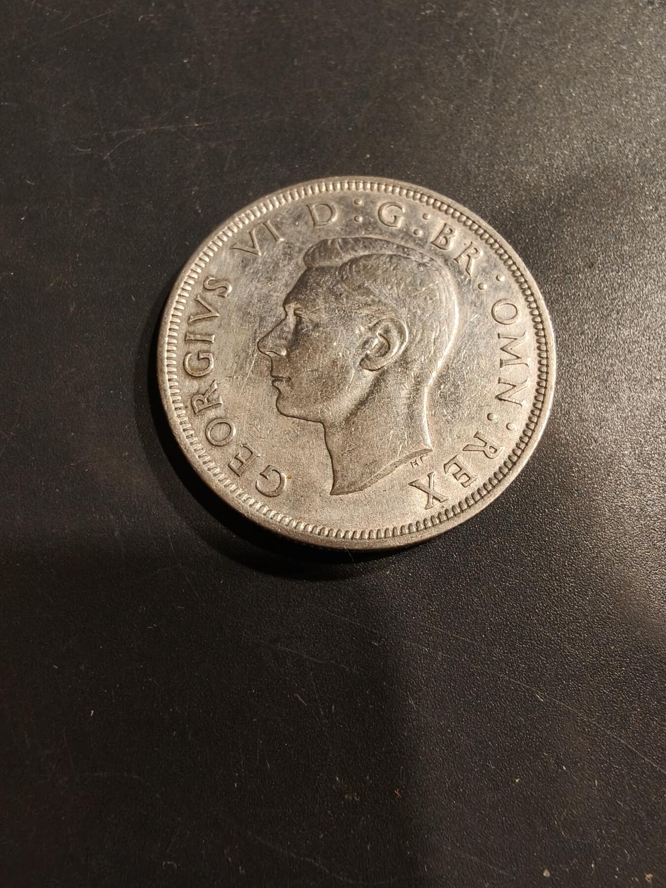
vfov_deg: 73.9
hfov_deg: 58.9
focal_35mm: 23
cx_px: 333
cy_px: 444
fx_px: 590
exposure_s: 1/100
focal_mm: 2.32
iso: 160
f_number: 2
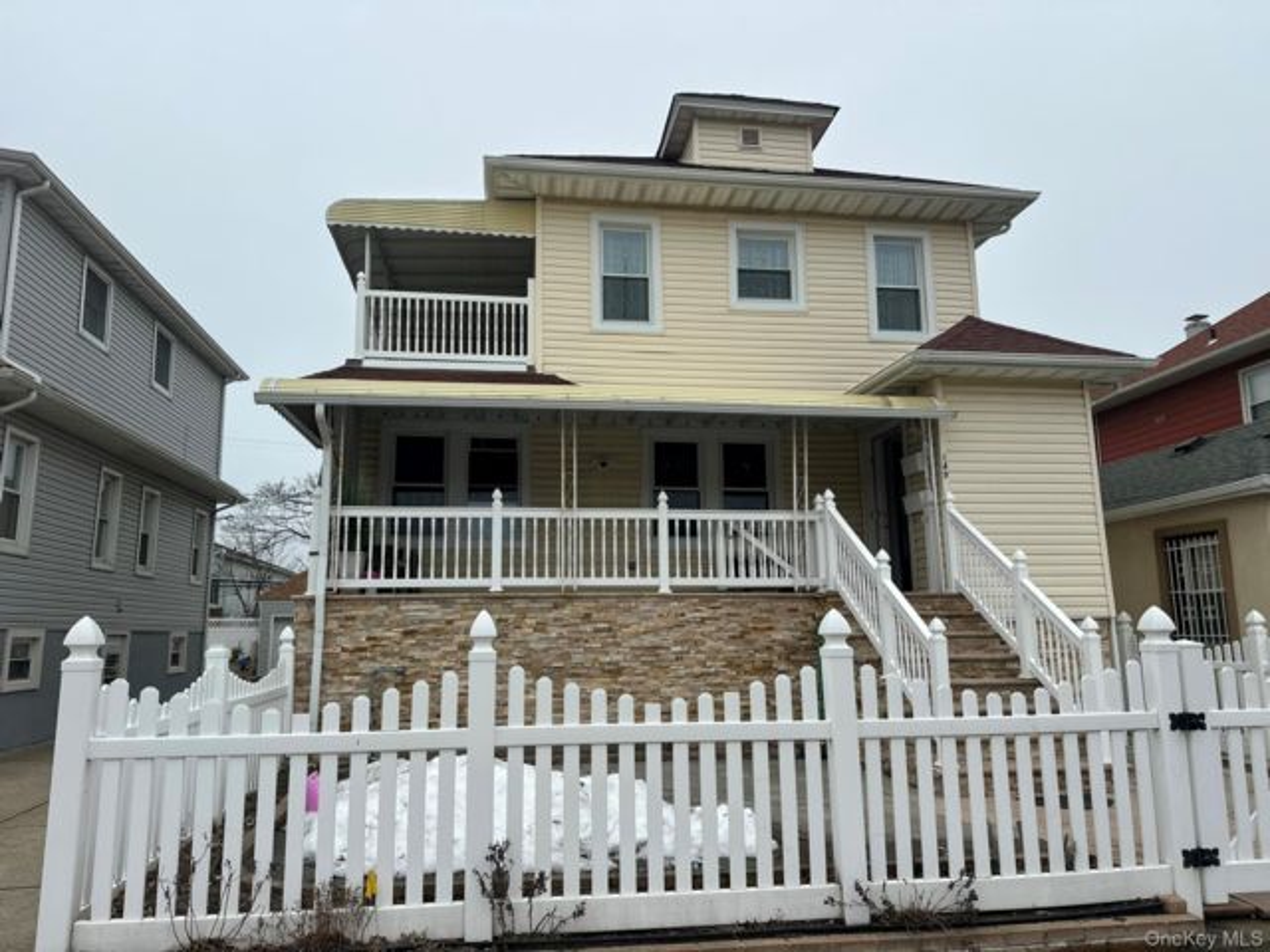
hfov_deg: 71.6
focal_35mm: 24
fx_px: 881
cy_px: 476
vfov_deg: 56.8
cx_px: 635
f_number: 1.78
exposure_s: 1/3597
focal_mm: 6.86
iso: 80
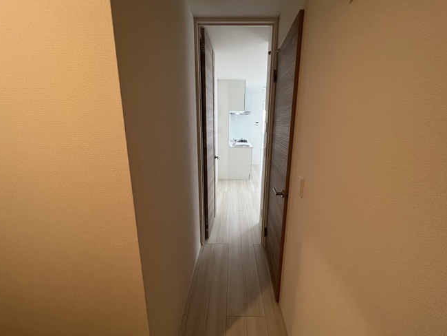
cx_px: 230
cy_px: 170
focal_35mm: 14
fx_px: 181
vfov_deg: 85.7
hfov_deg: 102.0
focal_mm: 1.57
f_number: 1.8
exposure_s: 1/99
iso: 250
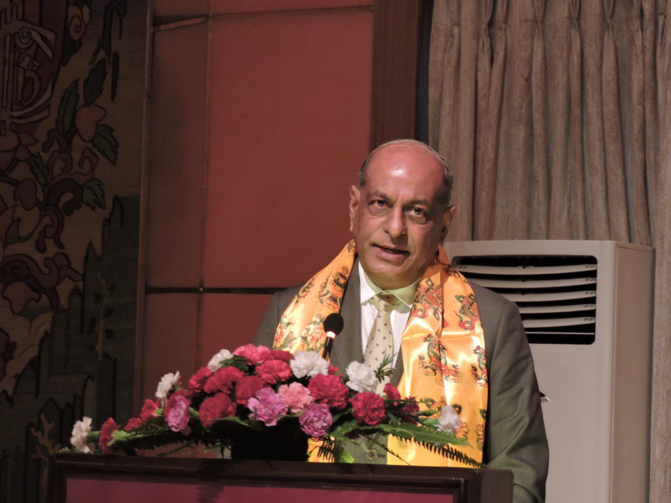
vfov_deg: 9.6
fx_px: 3005
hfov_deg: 12.7
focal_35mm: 155
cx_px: 336
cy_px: 252
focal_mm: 27.6
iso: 800
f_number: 4.4
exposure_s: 1/8
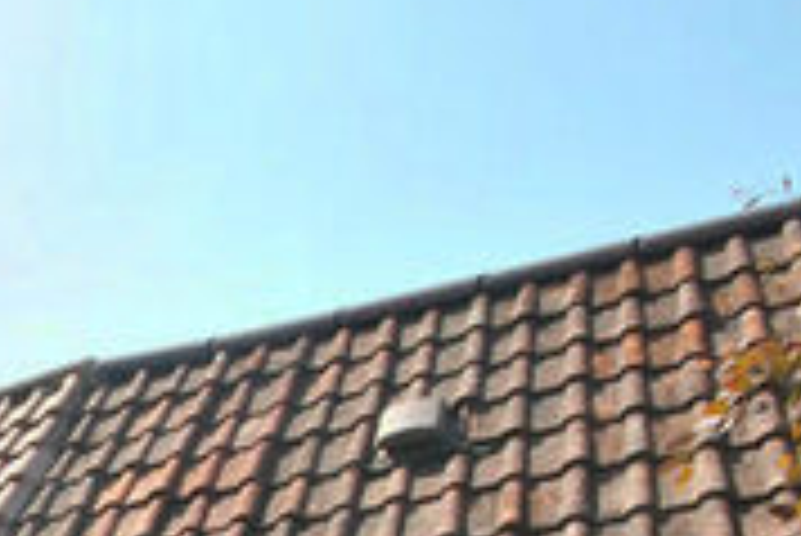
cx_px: -576
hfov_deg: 22.7
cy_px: 874
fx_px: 1314
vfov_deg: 19.2
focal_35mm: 59
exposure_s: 1/200
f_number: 7.1
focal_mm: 10
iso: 100
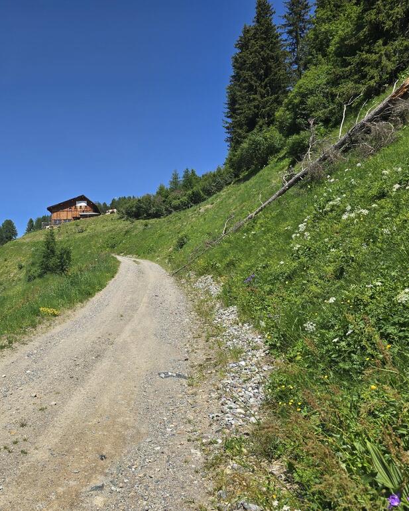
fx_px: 454
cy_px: 256
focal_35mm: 30
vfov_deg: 58.8
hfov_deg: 46.2
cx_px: 87
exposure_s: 1/1064
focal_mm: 6.3
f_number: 1.7
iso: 12
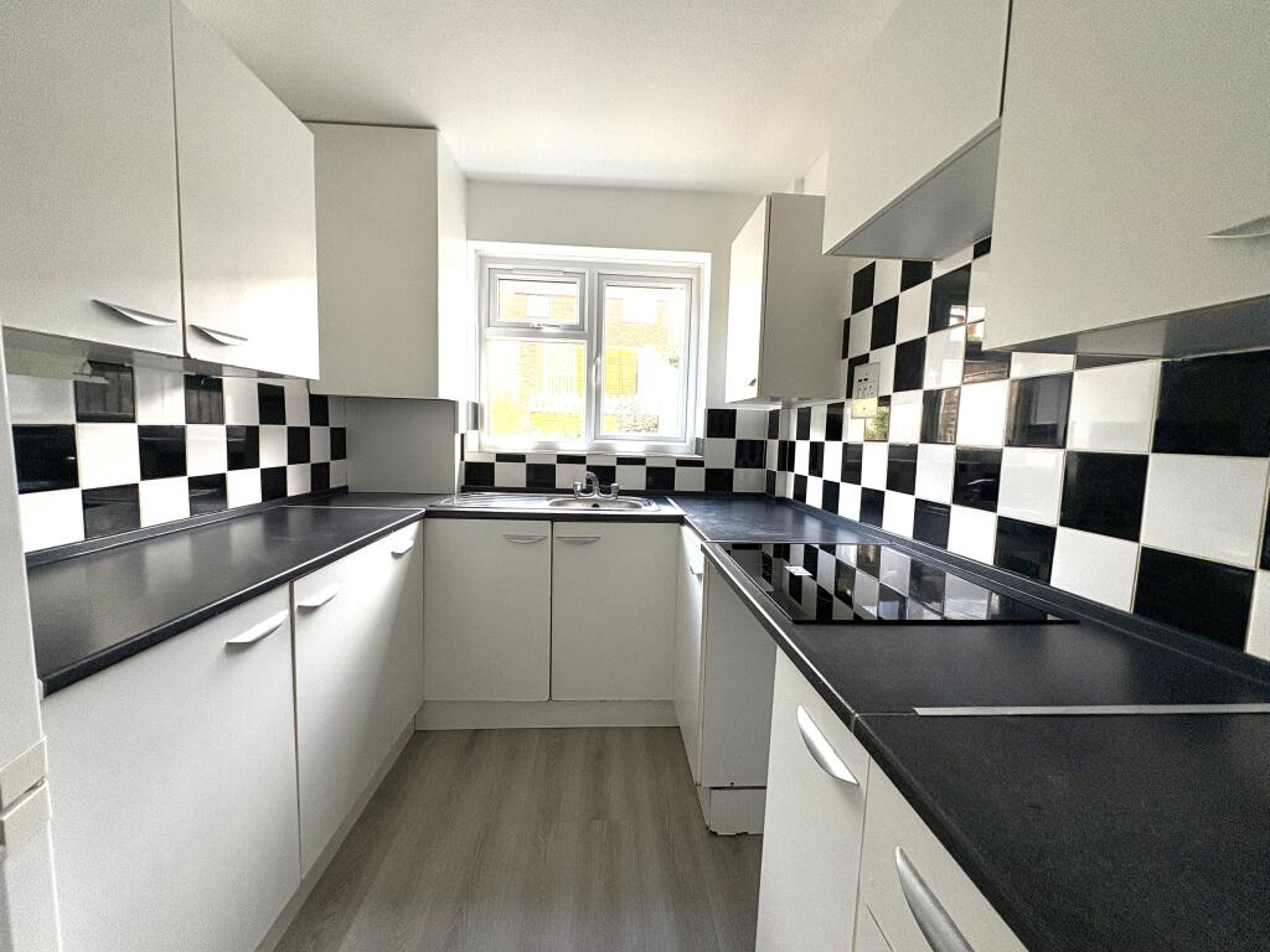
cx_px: 635
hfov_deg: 102.1
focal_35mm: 14
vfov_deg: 85.7
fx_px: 514
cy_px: 476
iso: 125
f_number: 2.2
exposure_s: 1/99
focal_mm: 2.22
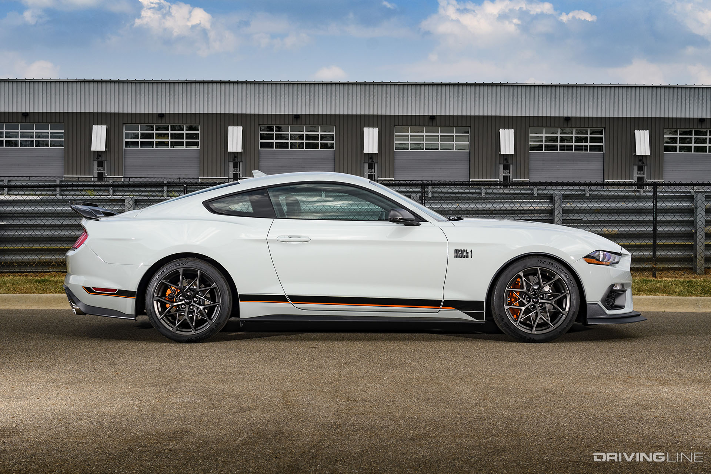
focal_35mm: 52
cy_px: 237
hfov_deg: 37.9
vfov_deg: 25.8
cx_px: 356
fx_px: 1037
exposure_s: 1/200
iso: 100
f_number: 6.3
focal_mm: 35
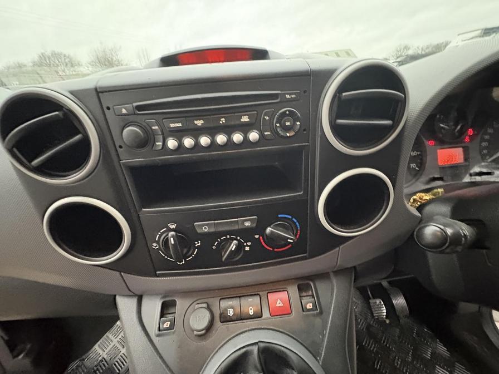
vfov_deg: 85.7
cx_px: 250
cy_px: 187
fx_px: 202
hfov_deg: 102.1
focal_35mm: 14
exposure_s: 1/30
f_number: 2.2
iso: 1600
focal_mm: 2.22
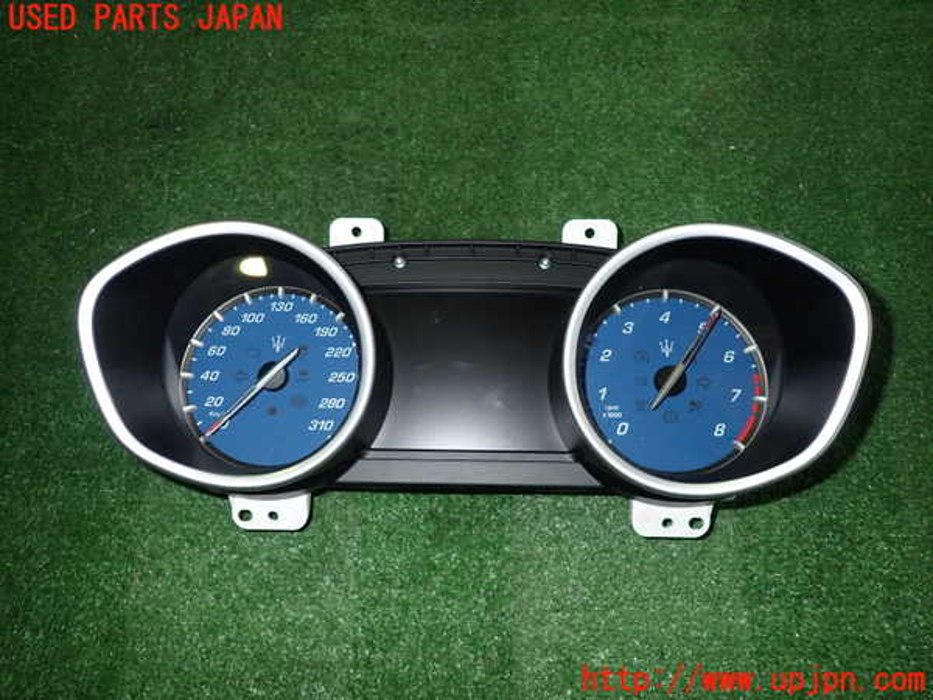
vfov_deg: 54.9
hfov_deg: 69.4
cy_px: 350
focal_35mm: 25
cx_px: 466
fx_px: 674
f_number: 5.6
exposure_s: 1/30
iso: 200
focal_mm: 4.5
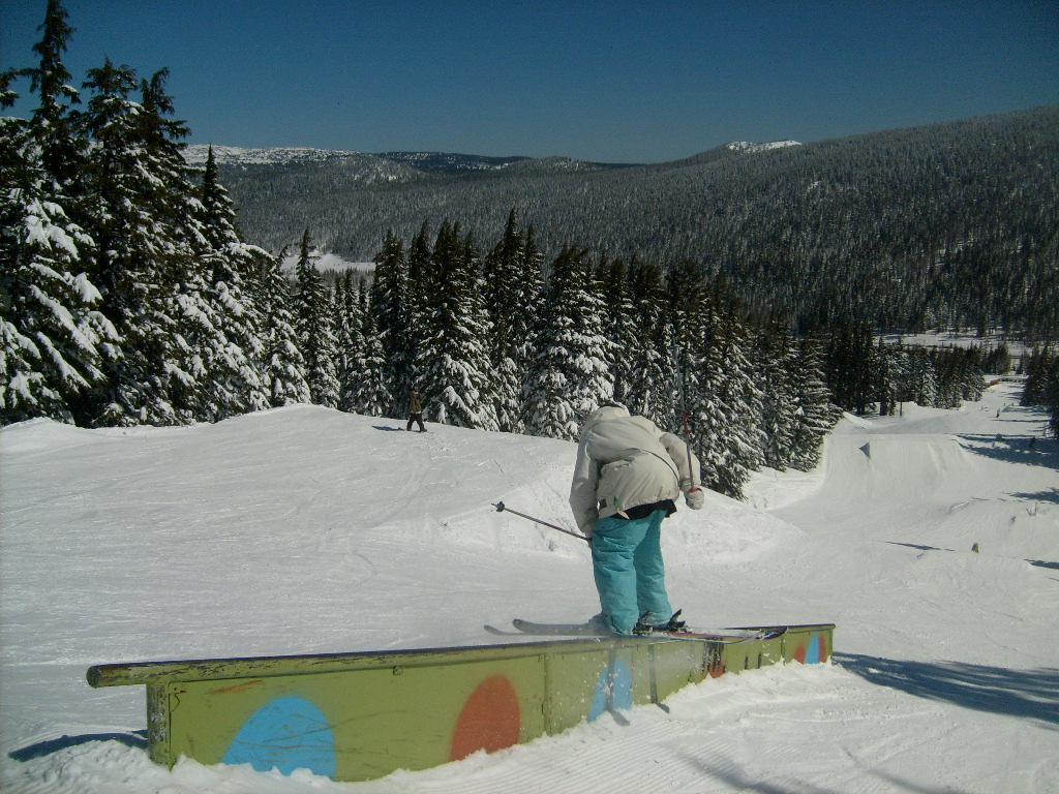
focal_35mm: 35
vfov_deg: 40.7
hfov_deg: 52.6
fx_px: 1071
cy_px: 397
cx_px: 530
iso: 80
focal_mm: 5.8
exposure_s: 1/1500
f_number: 7.1
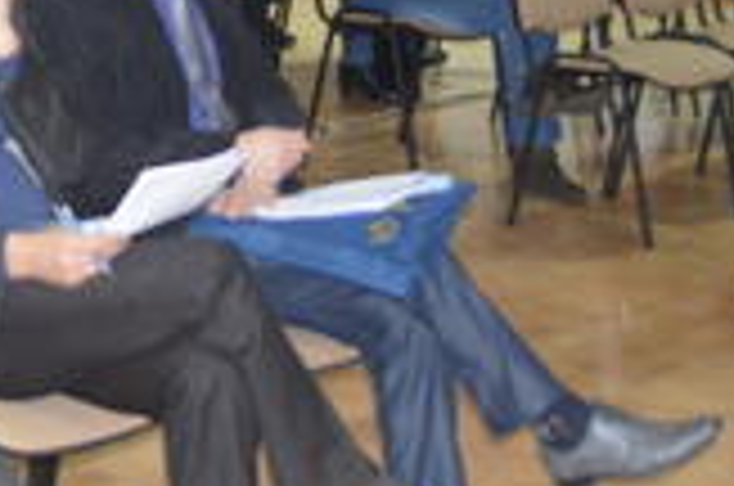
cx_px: -104
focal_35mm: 123
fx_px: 2503
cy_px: -20
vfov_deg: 11.0
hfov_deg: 16.1
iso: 1100
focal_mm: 22
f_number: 4
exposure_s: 1/30
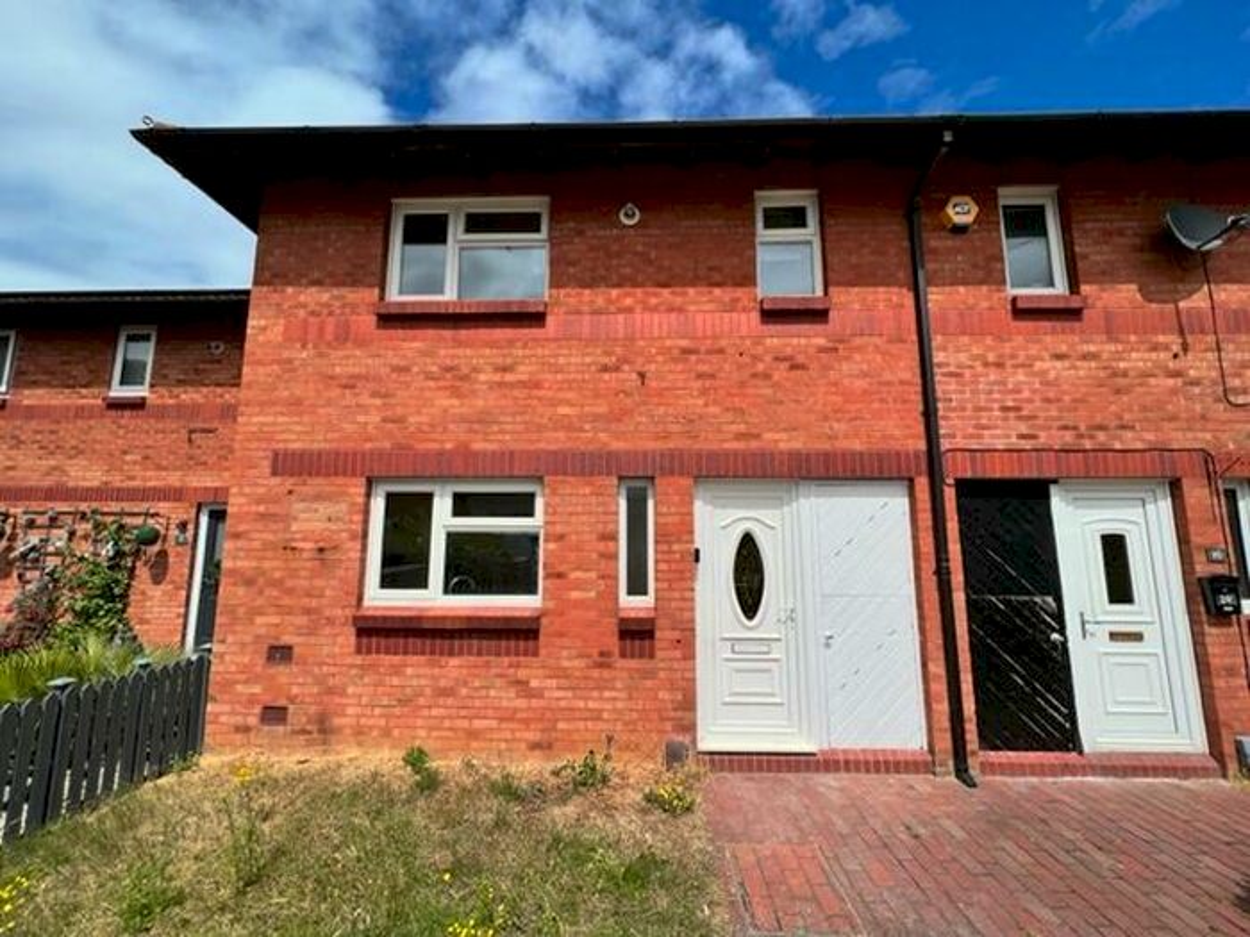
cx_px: 625
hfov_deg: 106.2
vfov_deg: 89.9
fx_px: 469
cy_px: 468
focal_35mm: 13
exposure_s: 1/3311
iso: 32
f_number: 1.8
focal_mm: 1.57
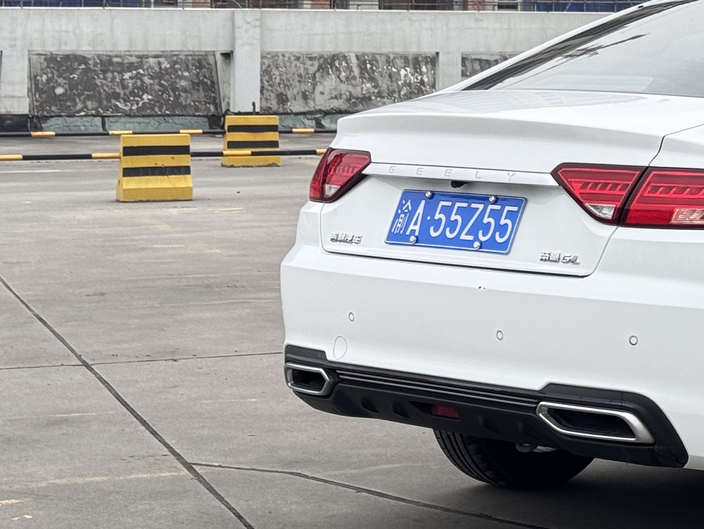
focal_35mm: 119
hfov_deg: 15.9
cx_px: 849
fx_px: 2421
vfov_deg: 12.3
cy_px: -26
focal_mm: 6.76
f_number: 1.78
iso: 64
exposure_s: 1/1597
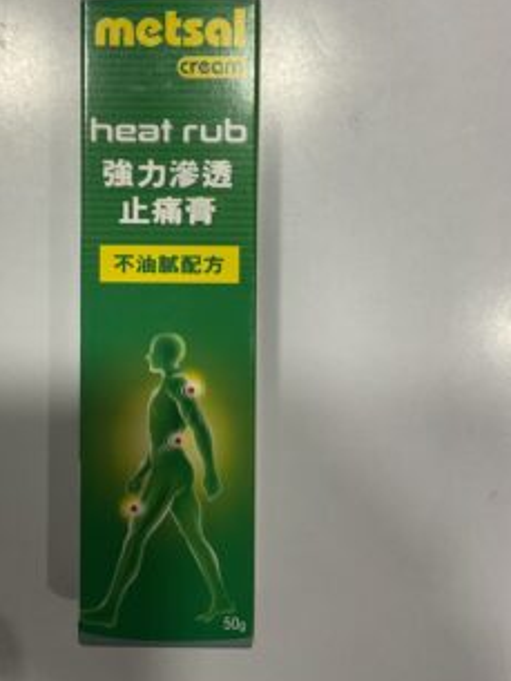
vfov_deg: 48.5
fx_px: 747
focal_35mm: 38
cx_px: 190
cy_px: 255
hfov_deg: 37.5
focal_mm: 3
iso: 40
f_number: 1.8
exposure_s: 1/60
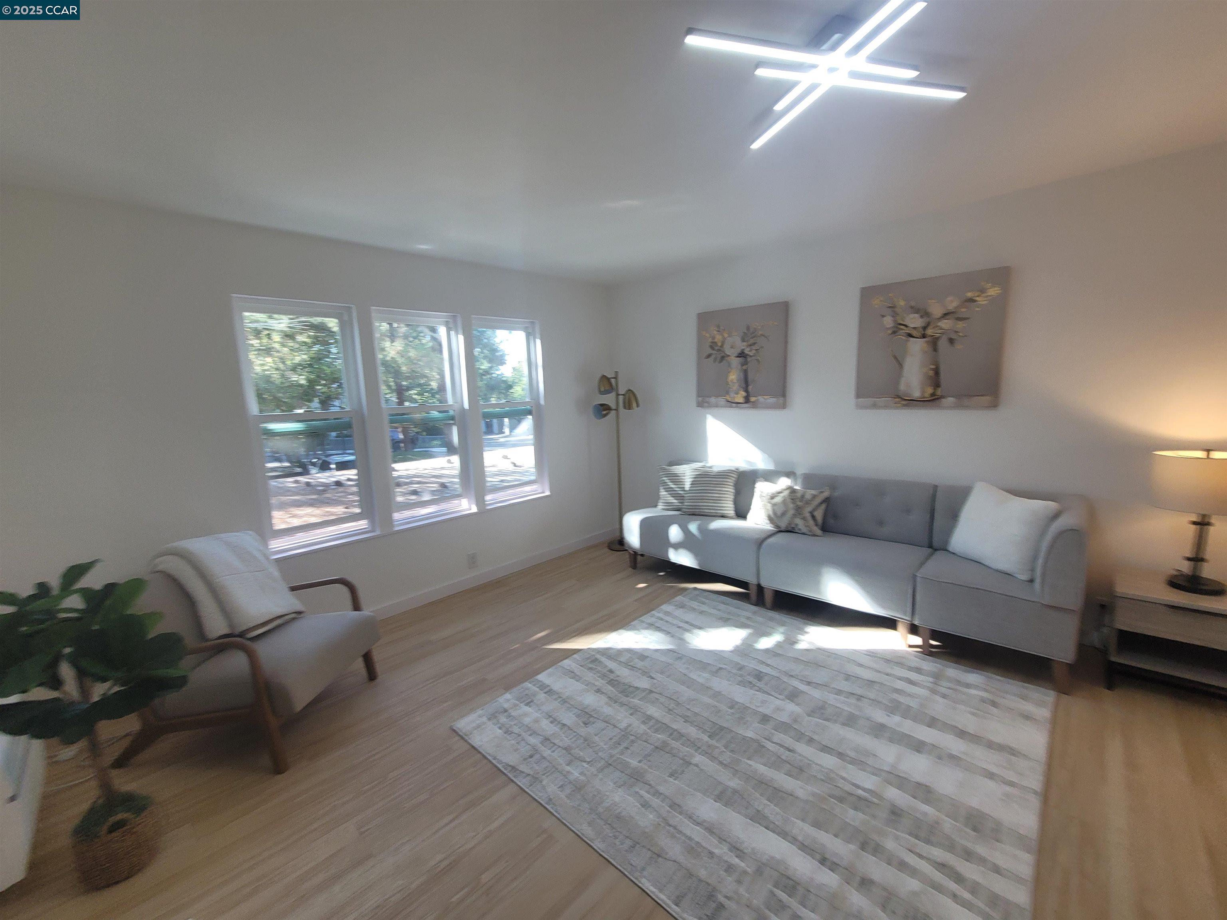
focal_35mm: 13
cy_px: 460
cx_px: 614
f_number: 2.2
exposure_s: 1/60
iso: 64
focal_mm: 2.2
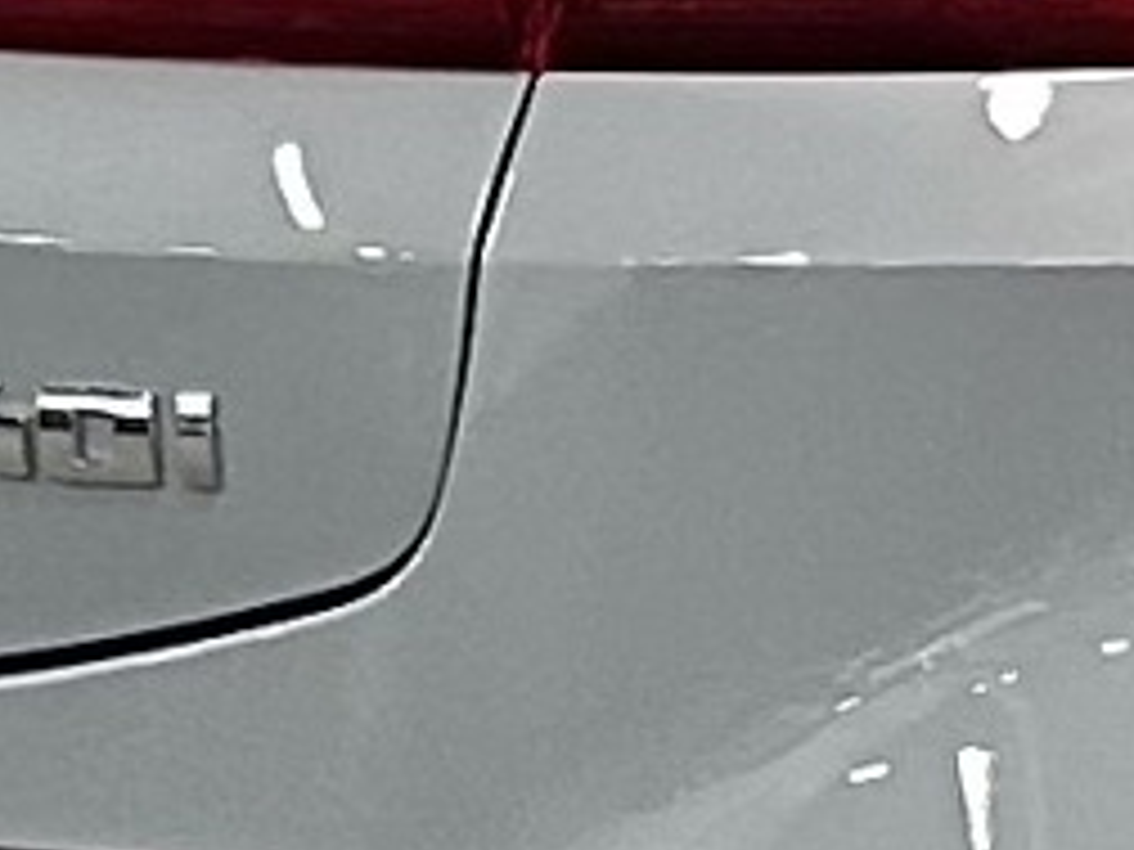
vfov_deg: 8.0
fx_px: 5995
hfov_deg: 10.2
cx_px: 2007
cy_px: -283
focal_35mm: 183
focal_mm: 6.86
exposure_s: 1/64
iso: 250
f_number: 1.78
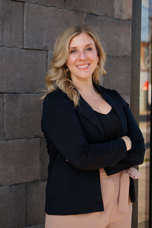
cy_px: 114
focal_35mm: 90
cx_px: 76
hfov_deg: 15.2
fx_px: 571
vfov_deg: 22.6
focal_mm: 60
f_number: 4
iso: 400
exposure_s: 1/1000
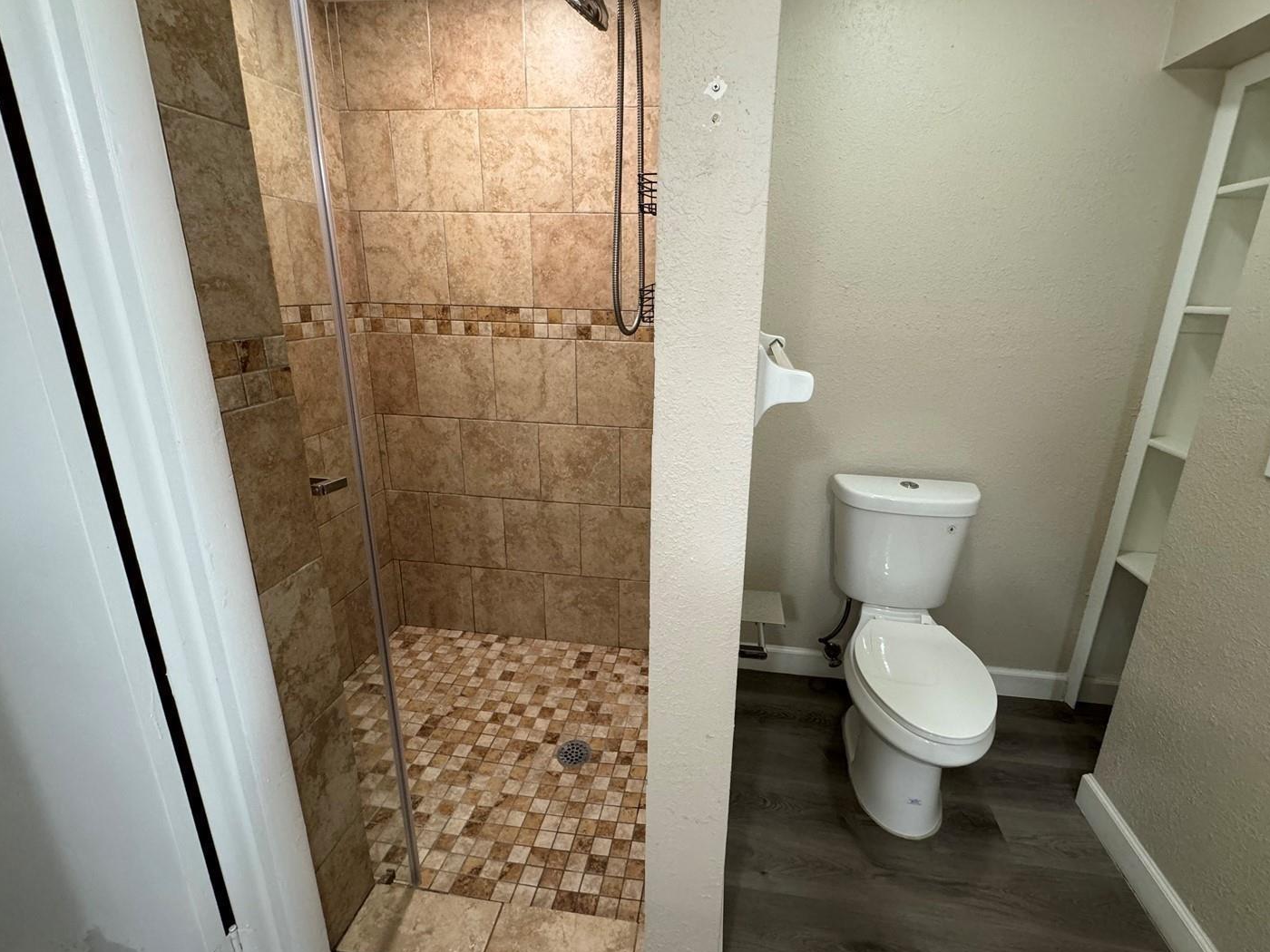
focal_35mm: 16
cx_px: 665
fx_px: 587
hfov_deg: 94.4
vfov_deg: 78.1
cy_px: 456
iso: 250
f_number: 2.2
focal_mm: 2.22
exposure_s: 1/60
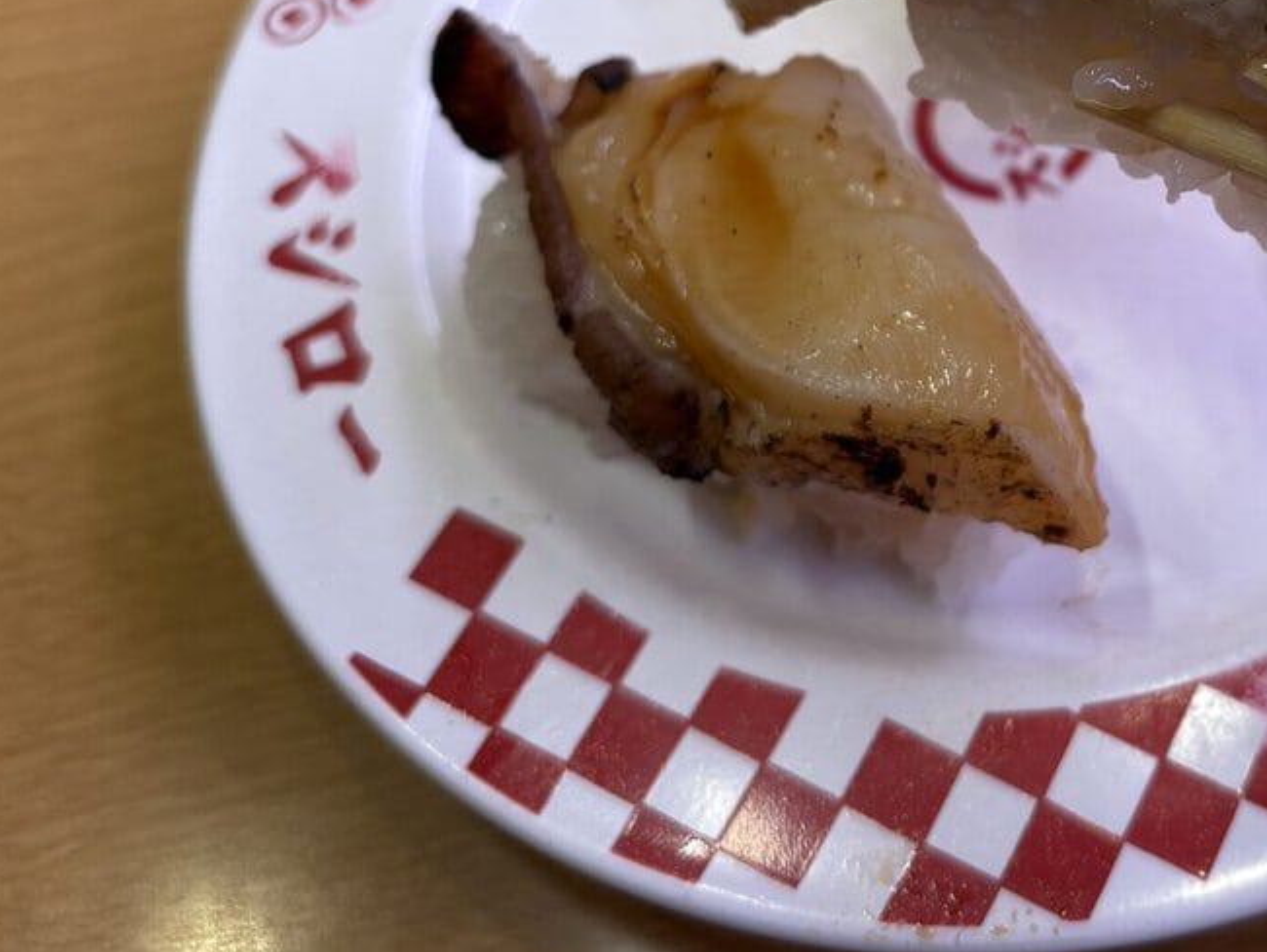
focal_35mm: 48
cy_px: 101
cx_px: 1095
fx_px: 1758
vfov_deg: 29.1
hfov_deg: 37.5
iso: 80
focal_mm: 5.96
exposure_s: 1/100
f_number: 1.6
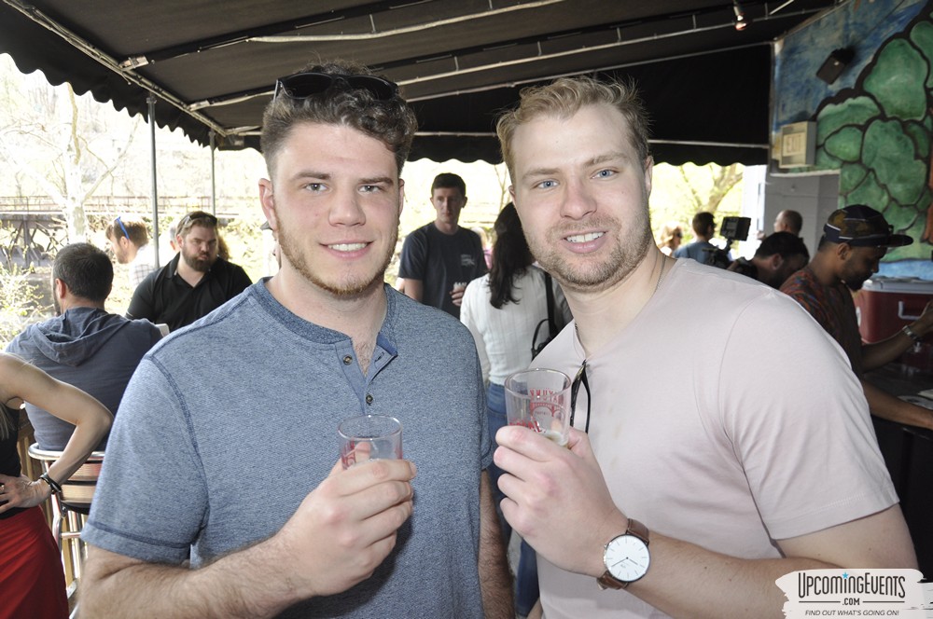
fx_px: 699
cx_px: 466
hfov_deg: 67.4
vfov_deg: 47.8
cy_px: 310
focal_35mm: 27
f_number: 5
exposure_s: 1/100
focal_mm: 18
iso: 400
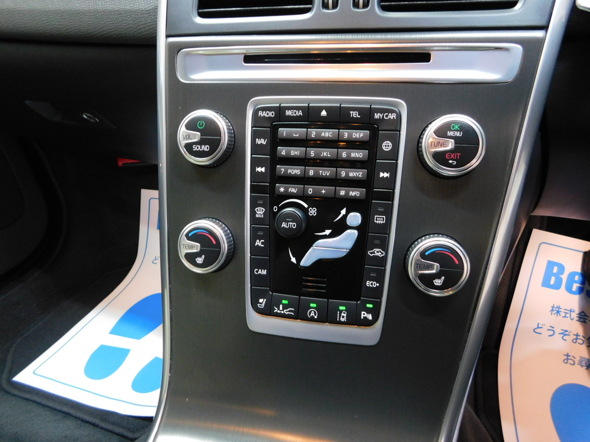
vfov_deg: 58.9
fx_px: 392
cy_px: 221
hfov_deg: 73.9
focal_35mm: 23
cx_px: 295
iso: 450
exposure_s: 1/8
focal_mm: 4
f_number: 3
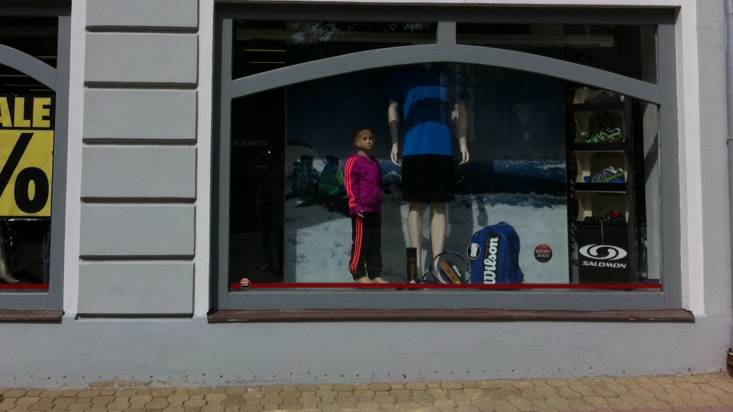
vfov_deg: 26.1
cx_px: 304
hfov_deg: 45.3
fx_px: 875
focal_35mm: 45
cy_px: 96
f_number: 2.8
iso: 80
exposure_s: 1/3286
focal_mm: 3.85
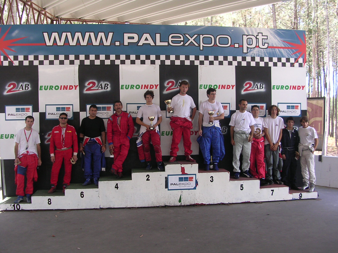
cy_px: 126
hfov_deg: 49.0
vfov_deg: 37.7
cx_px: 169
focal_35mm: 38
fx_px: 371
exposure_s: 1/77.3
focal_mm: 5.8
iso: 100
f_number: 2.8
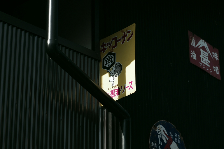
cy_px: 74
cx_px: 112
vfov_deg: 13.0
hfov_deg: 19.5
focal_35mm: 105
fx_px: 652
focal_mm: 70
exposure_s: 1/800
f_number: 4
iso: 100
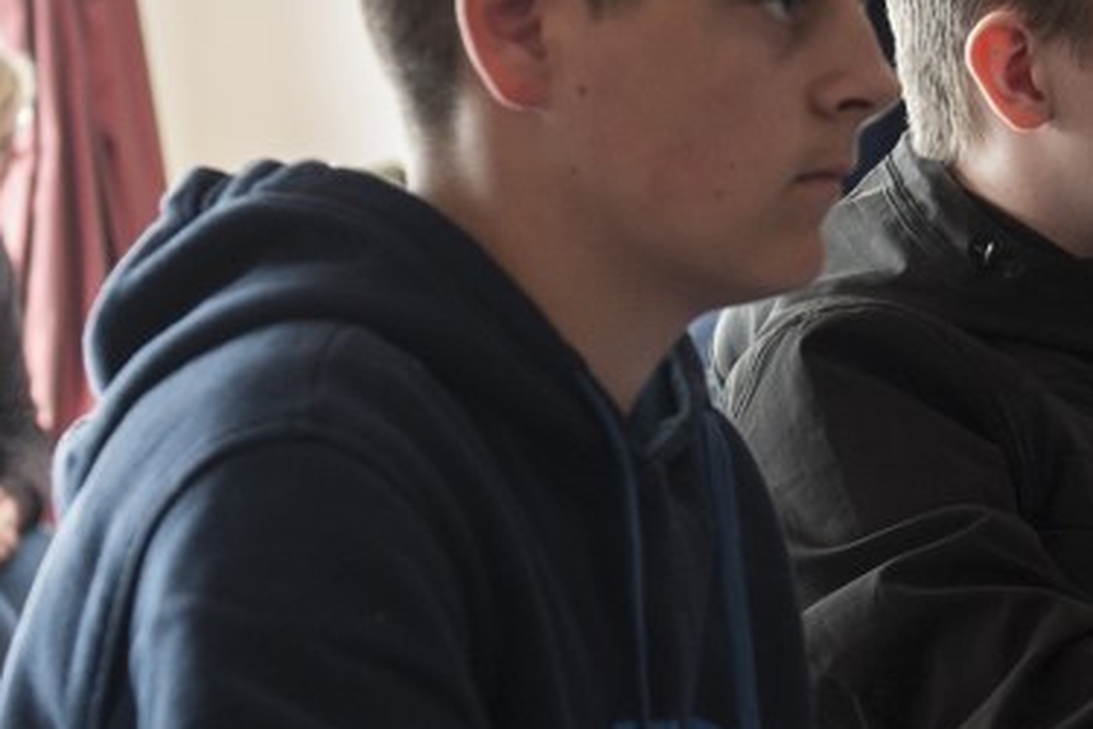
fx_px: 4281
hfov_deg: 13.8
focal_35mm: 141
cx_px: 1554
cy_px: 767
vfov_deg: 9.6
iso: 640
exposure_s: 1/40
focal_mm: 44
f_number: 3.5
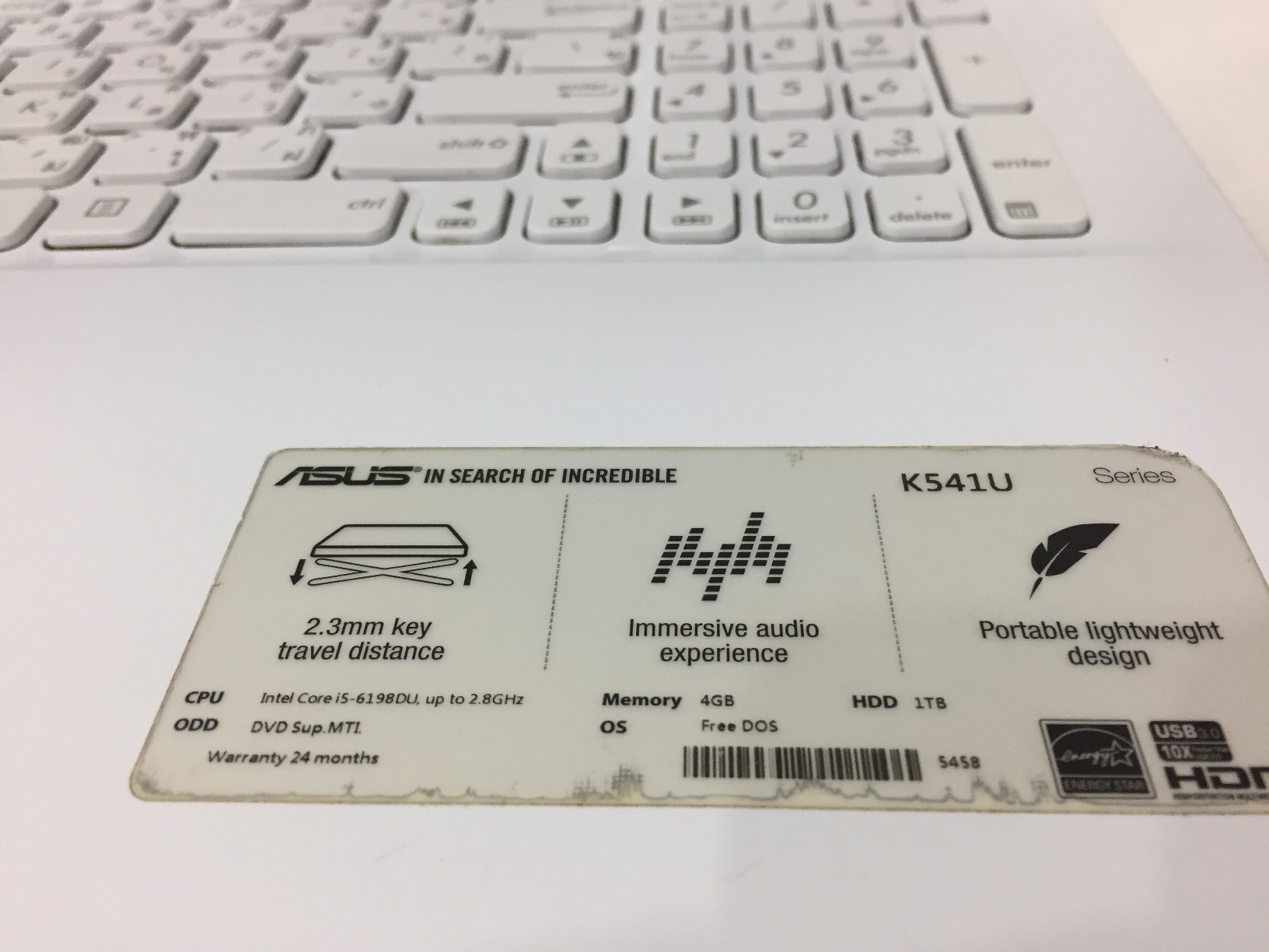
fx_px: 1063
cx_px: 634
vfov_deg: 48.2
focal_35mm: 29
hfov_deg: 61.7
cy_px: 476
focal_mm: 4.15
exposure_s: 1/33
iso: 50
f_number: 2.2
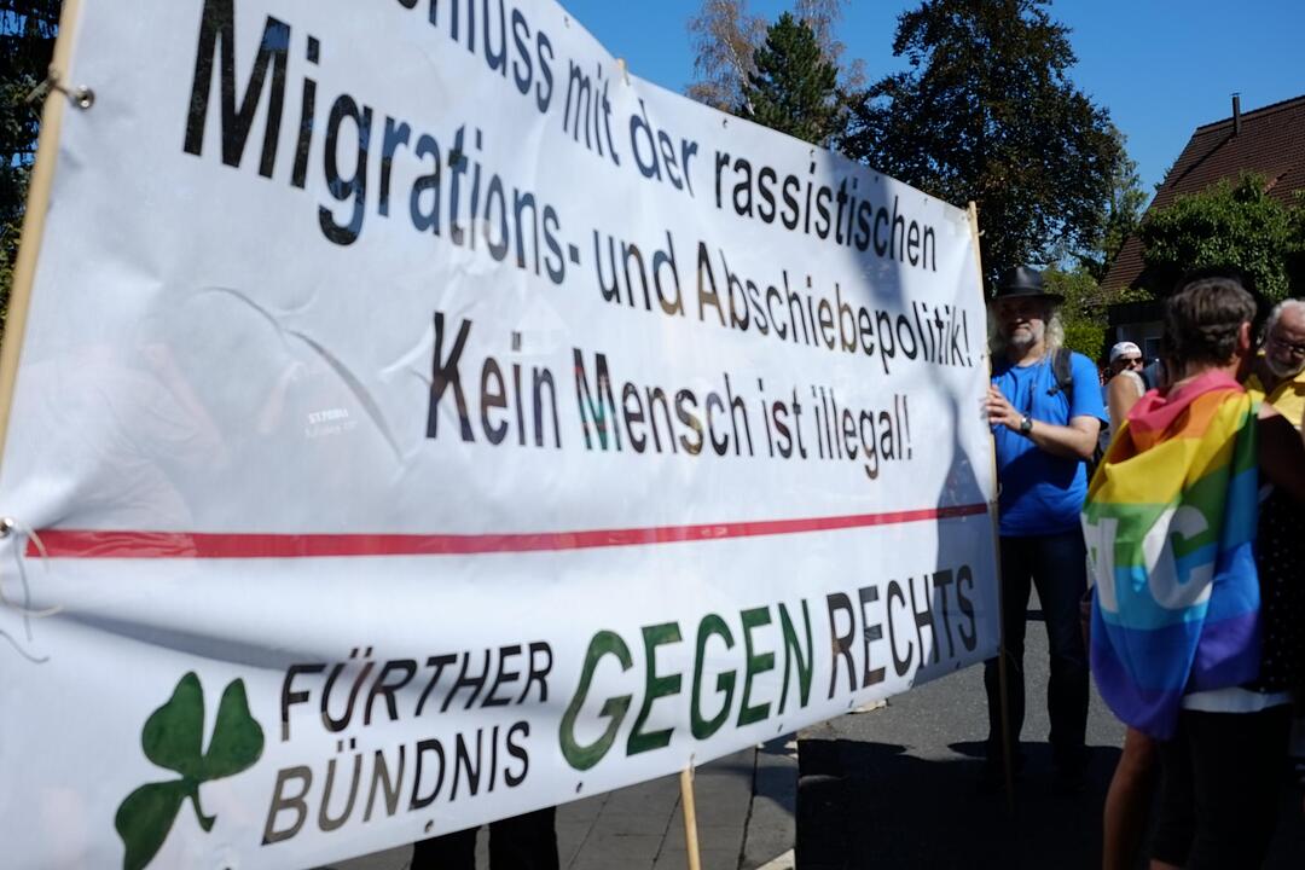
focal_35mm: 41
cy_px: 435
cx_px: 652
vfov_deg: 32.6
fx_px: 1486
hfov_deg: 47.4
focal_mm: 27
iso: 200
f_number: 5.6
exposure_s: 1/950
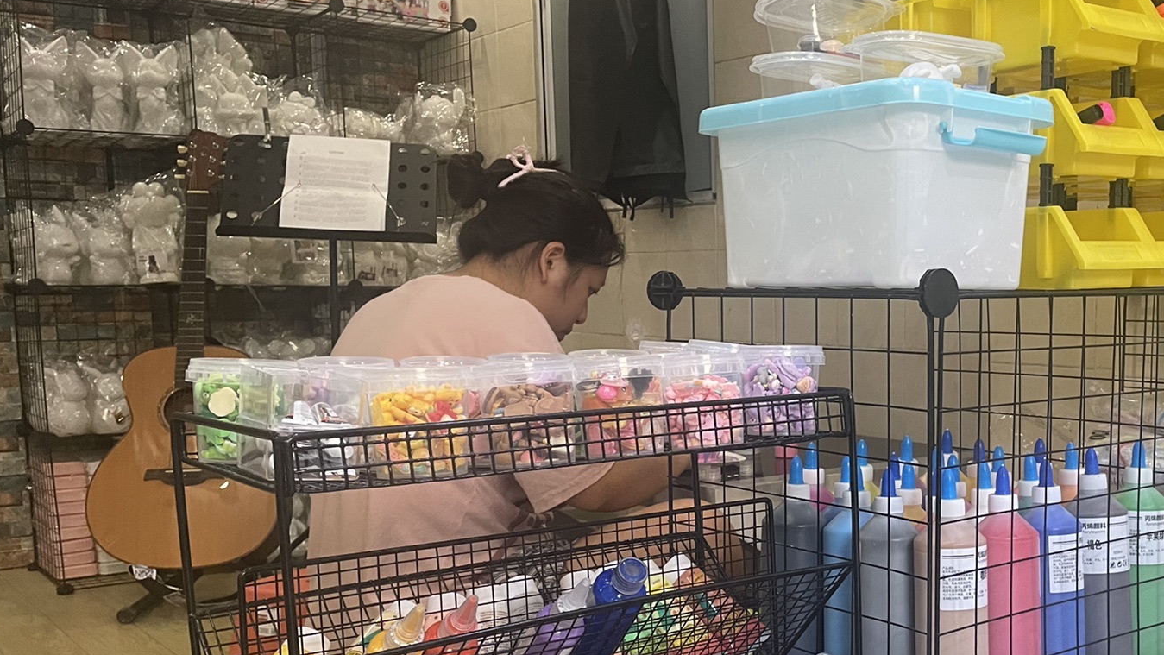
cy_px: 462
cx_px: 853
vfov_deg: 28.1
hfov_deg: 46.8
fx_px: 1296
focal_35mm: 42
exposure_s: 1/50
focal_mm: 4.2
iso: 200
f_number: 1.6
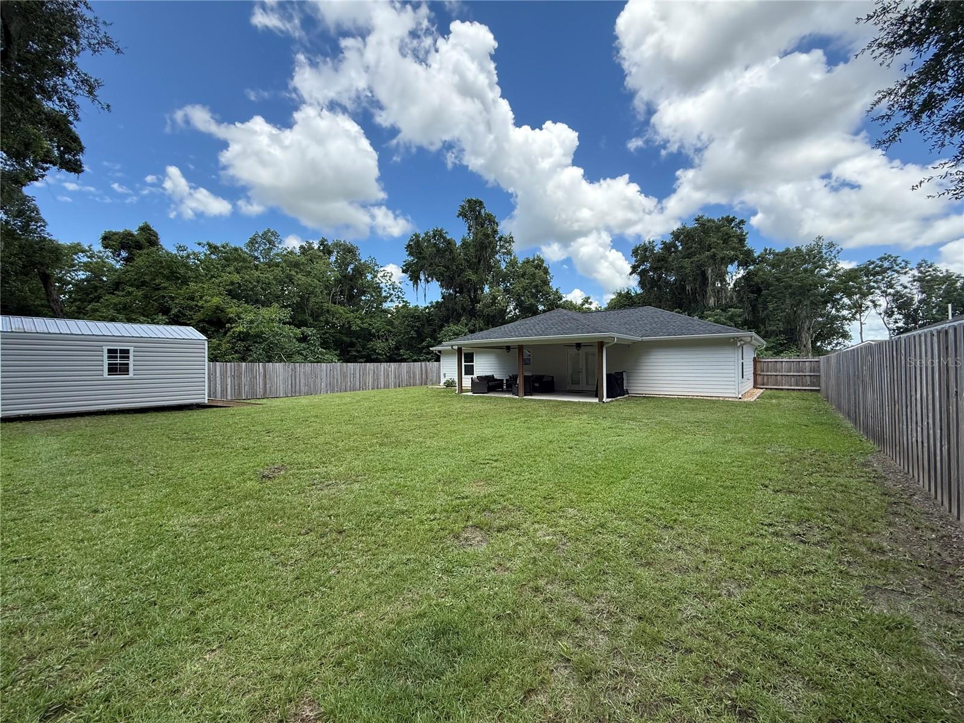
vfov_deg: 85.7
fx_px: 390
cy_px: 362
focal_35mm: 14
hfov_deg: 102.1
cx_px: 482
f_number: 2.2
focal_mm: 2.22
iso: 64
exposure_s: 1/942
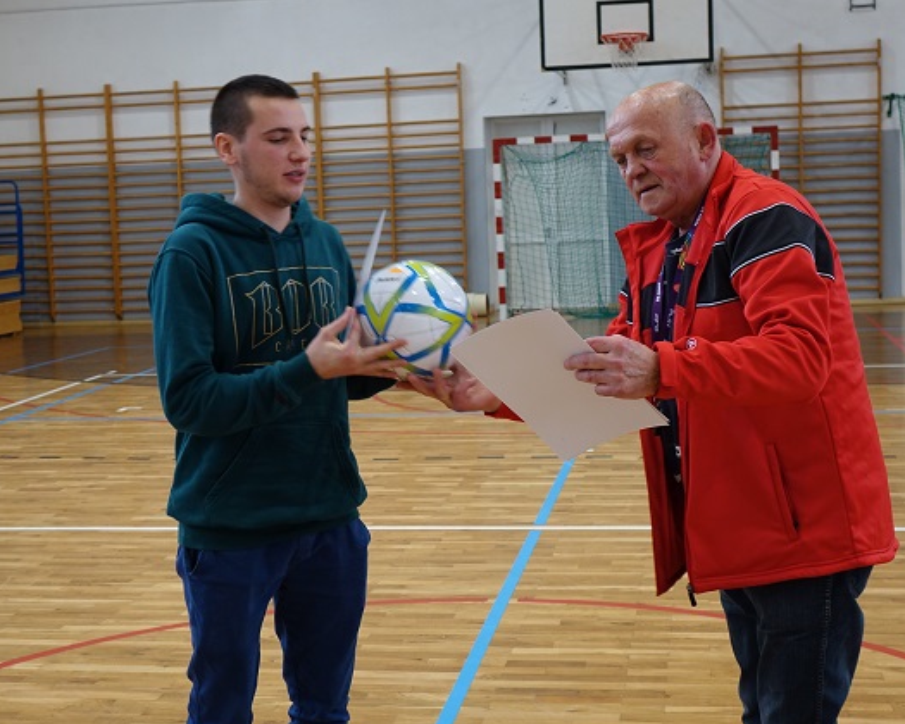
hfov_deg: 33.5
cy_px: 351
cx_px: 405
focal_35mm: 56
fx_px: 1500
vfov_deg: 27.1
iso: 250
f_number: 2.8
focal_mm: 16.09
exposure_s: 1/50
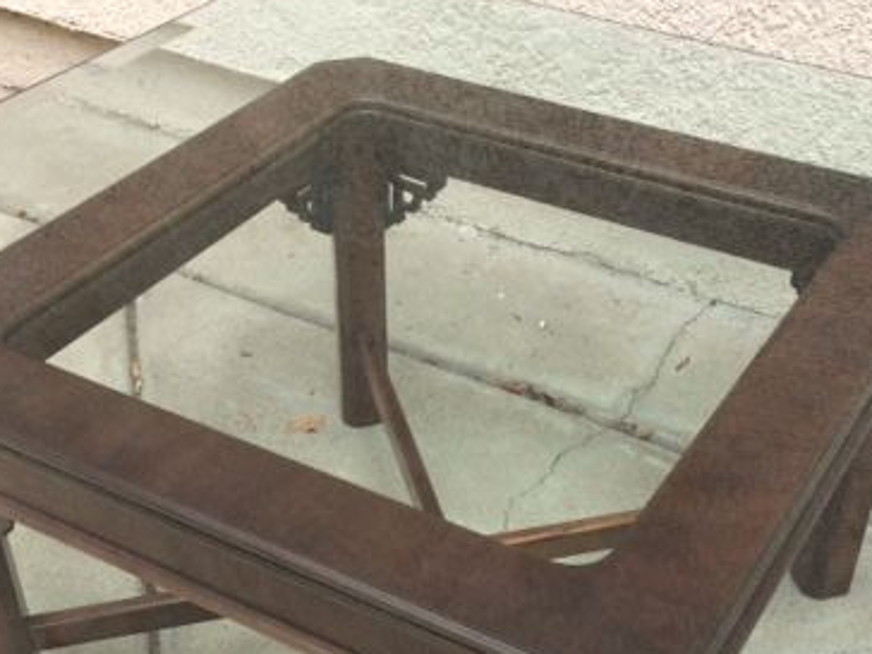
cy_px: 510
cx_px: 448
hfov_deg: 37.5
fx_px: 1285
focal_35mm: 51
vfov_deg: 28.0
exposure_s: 1/933
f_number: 2.2
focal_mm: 4.15
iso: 32
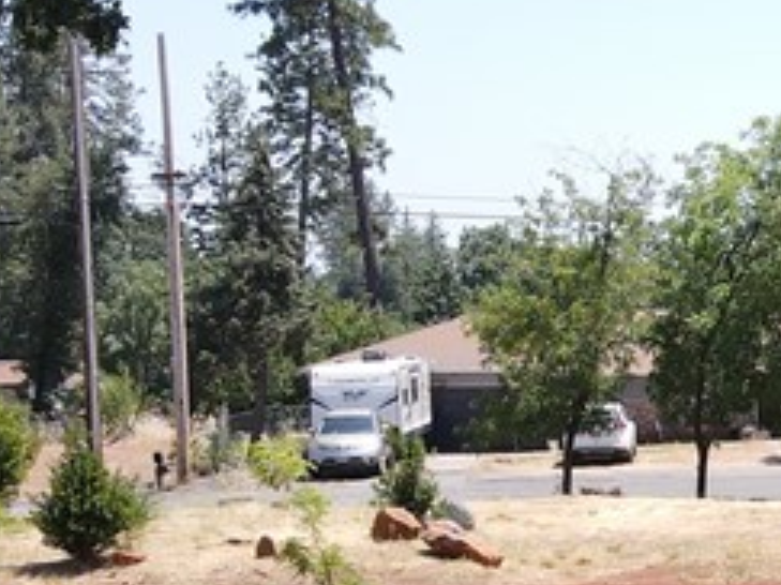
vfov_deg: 14.5
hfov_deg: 18.1
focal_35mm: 101
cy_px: 518
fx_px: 2278
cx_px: 1038
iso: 100
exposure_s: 1/350
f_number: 2.8
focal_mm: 4.5
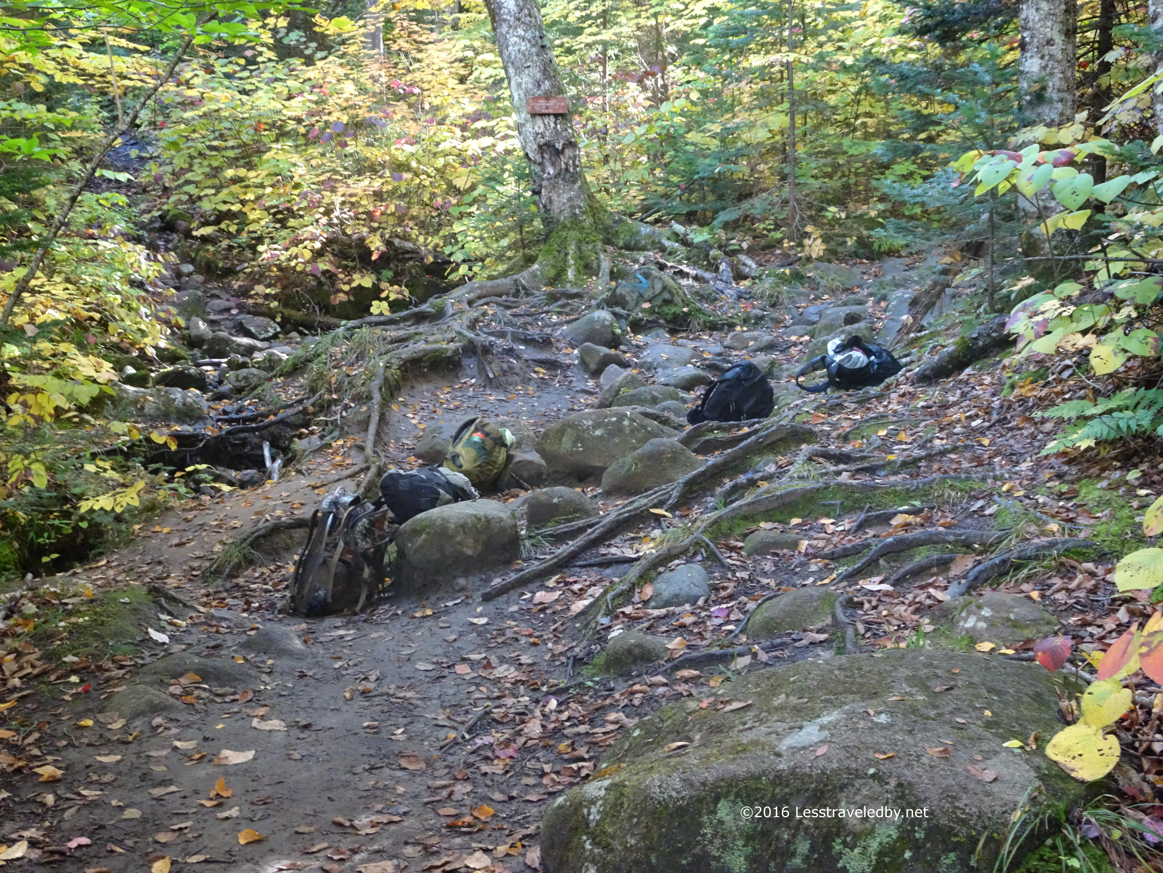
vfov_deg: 35.1
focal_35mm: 41
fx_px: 1377
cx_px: 582
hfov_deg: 45.8
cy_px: 436
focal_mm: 7.05
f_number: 4
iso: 800
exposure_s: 1/25
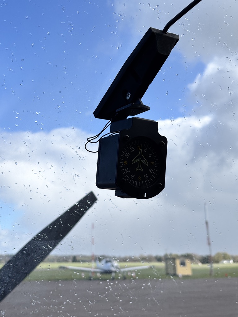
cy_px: 158
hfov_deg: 28.0
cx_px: 119
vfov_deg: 36.8
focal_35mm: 52
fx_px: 477
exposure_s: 1/2710
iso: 40
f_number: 1.6
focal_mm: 5.96
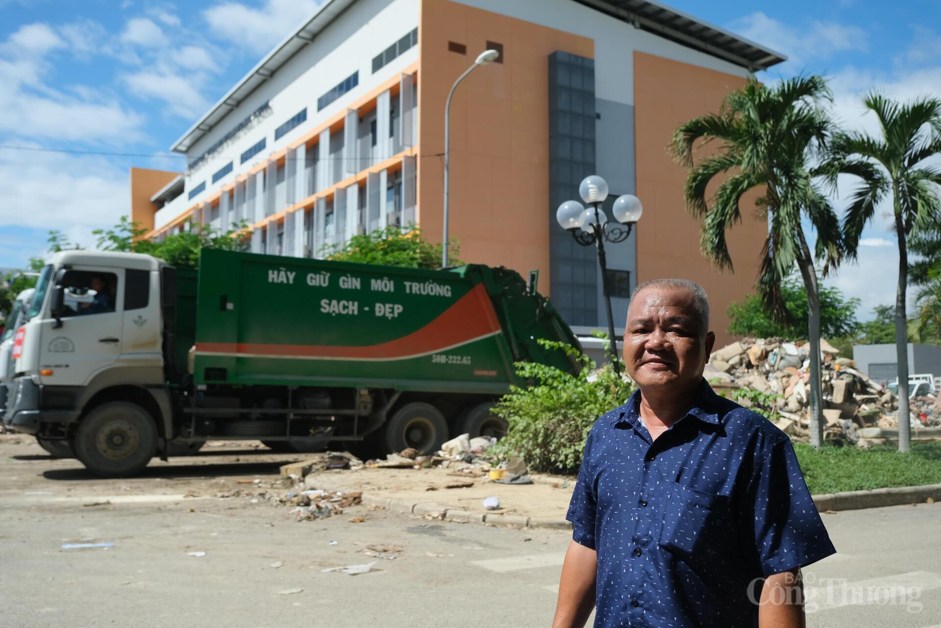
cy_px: 314
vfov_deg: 41.1
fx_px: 836
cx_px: 470
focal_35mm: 32
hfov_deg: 58.7
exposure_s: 1/2500
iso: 320
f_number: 4
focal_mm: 21.2
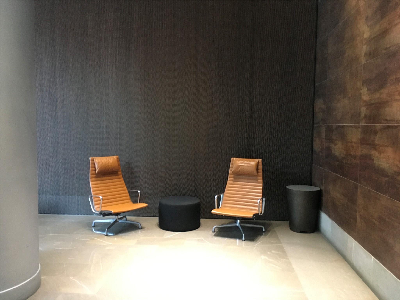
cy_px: 150
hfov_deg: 61.7
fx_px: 335
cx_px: 200
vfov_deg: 48.2
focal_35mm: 29
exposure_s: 1/15
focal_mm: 4.15
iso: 200
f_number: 2.2
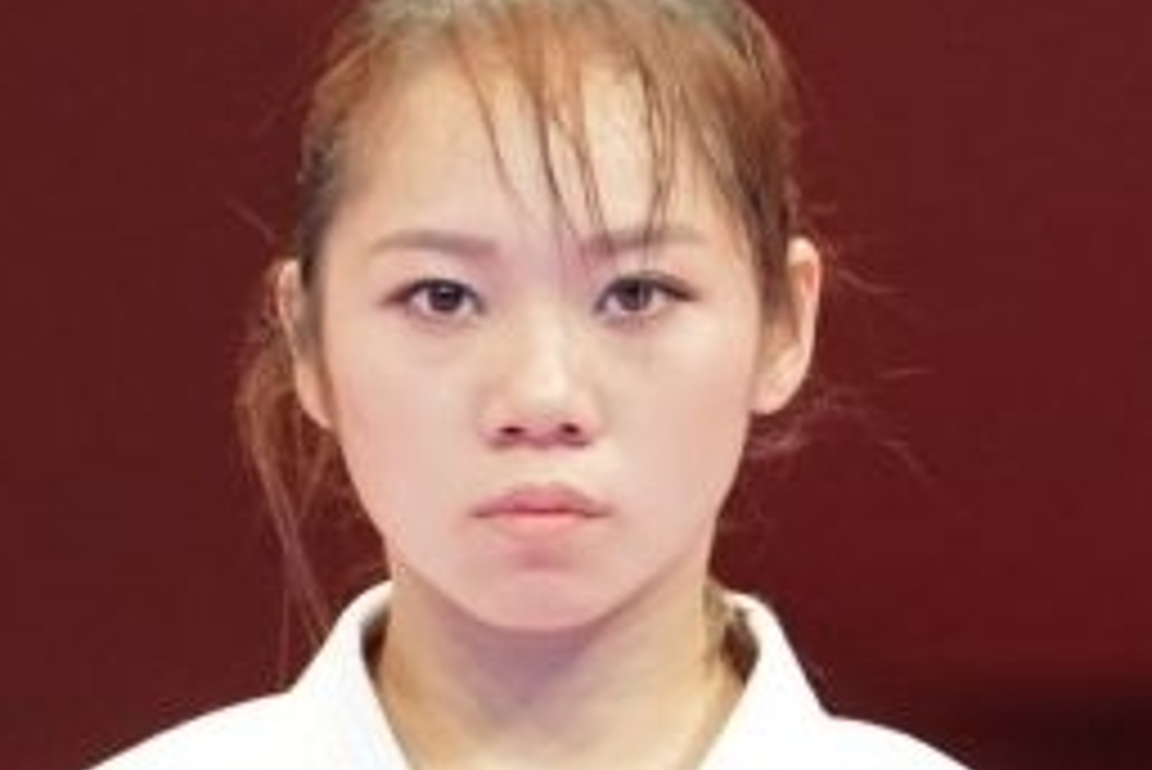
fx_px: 53500
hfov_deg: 1.2
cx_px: 423
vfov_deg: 0.8
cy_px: 230
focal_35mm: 1671
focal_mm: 238
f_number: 4
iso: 4000
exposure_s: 1/500
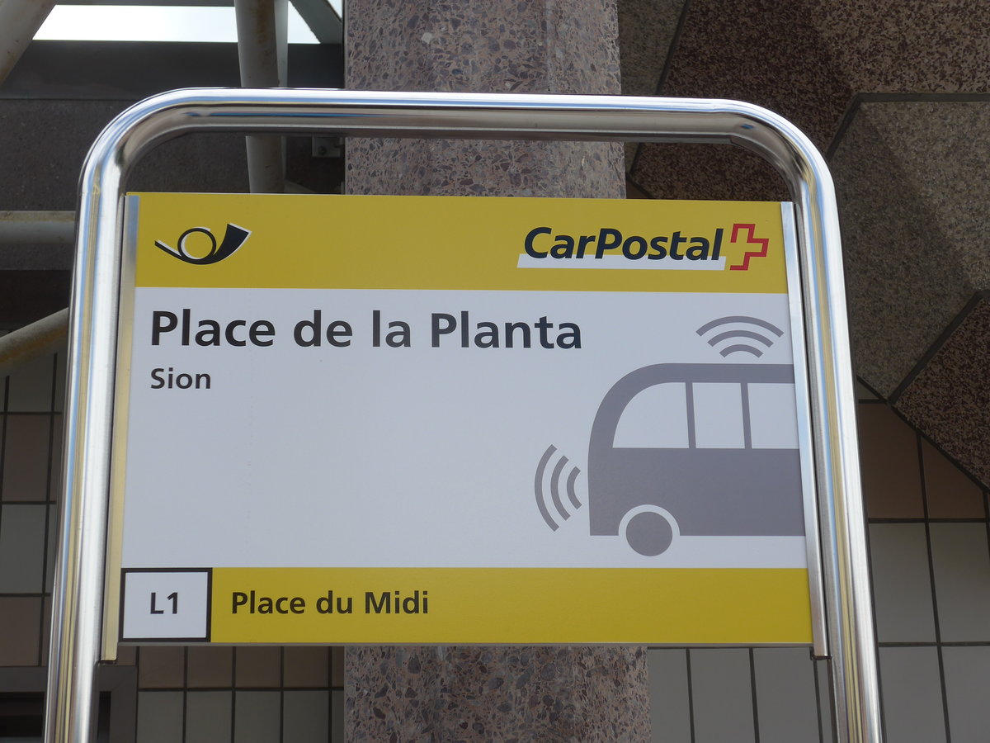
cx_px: 495
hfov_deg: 24.4
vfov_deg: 18.4
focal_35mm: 80
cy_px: 372
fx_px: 2288
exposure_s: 1/400
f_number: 4.4
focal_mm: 16
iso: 80
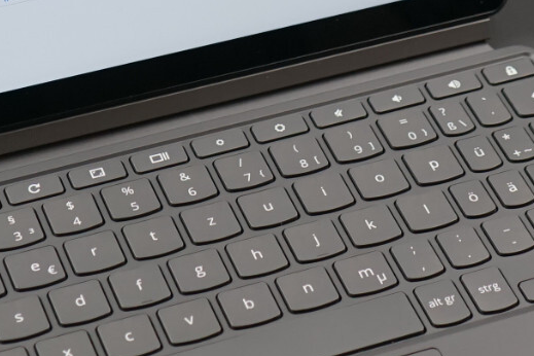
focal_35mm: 111
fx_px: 1646
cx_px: 383
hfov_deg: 18.3
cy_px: 113
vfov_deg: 12.3
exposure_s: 1/160
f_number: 4
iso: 500
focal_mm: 30
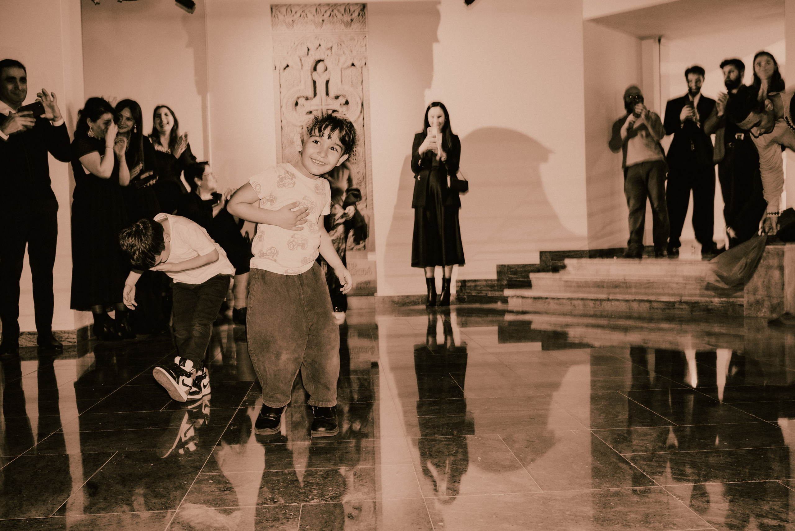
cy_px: 266
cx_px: 398
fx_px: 795
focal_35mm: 36
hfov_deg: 53.1
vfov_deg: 36.9
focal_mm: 36
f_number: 6.3
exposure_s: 1/15
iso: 2000
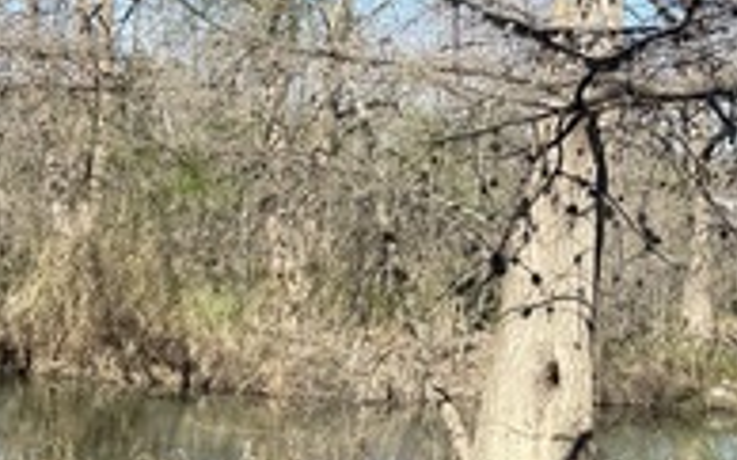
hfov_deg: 24.1
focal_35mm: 84
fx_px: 1686
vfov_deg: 15.5
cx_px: 99
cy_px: 133
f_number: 1.78
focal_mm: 6.76
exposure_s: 1/2525
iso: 80
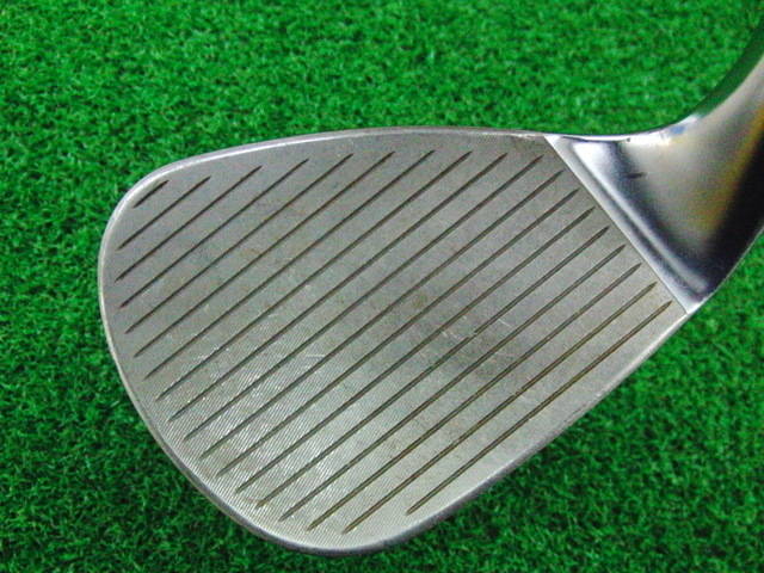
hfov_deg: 50.1
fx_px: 817
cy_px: 286
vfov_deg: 38.7
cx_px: 382
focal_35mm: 37
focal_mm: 6.42
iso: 3200
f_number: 3.6
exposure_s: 1/250
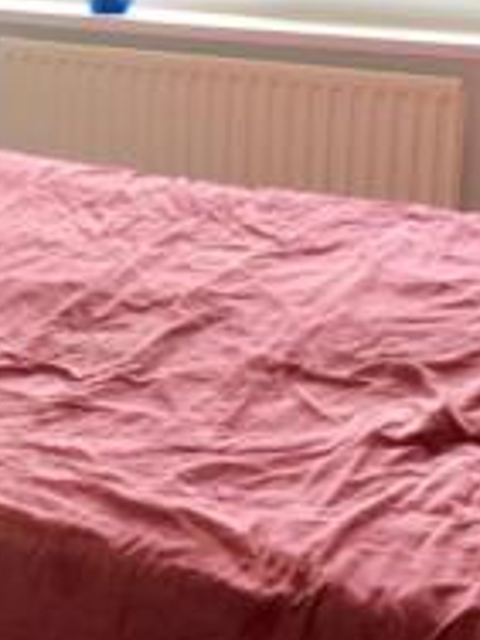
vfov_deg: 21.6
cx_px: 39
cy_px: 155
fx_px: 1664
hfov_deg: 16.2
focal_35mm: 90
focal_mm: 4.15
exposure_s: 1/100
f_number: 2.2
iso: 32
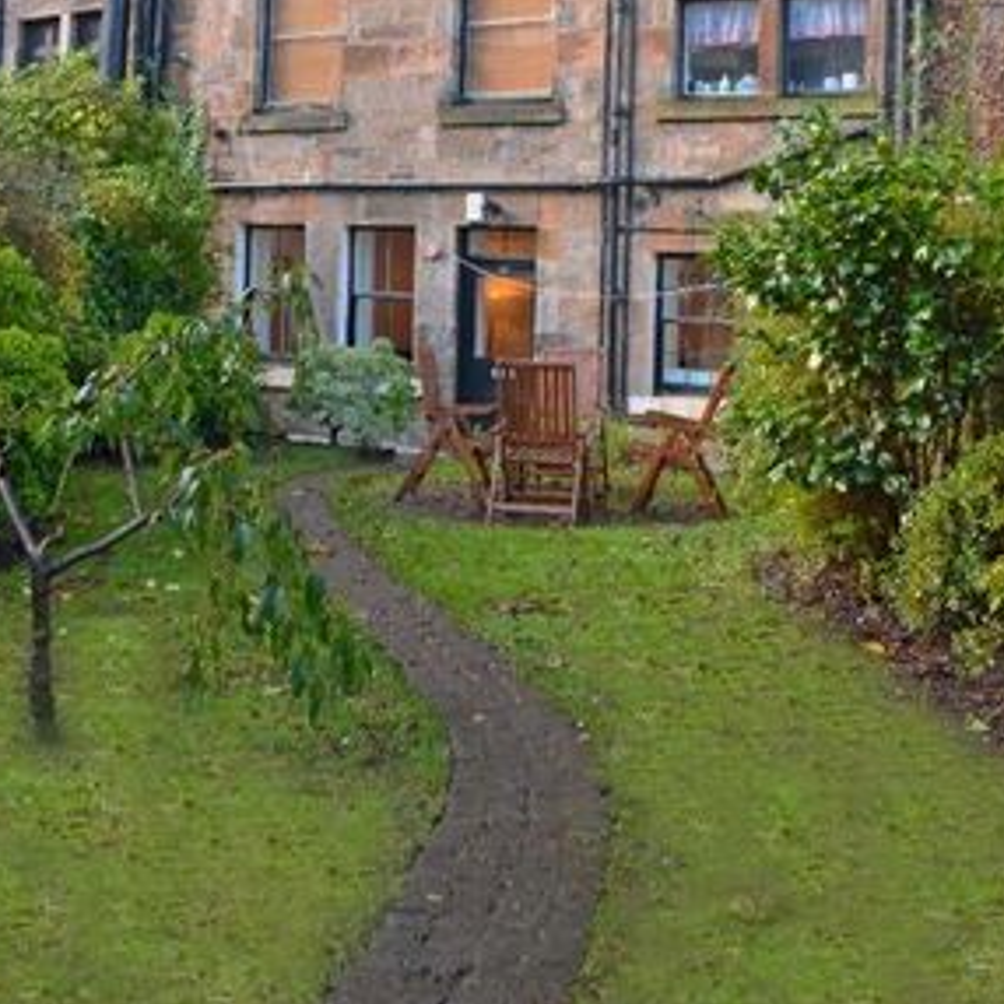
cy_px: 160
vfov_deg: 38.1
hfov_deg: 40.0
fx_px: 1378
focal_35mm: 42
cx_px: 453
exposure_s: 1/6
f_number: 7.1
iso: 100
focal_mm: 18
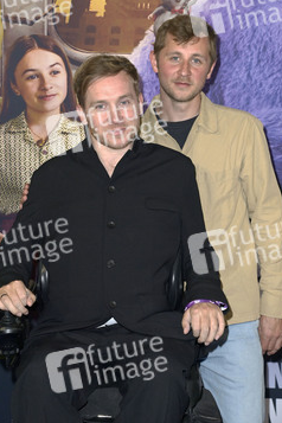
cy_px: 187
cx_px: 141
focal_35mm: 84
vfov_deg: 24.2
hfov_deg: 16.3
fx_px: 987
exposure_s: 1/250
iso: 320
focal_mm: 75
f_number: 6.3
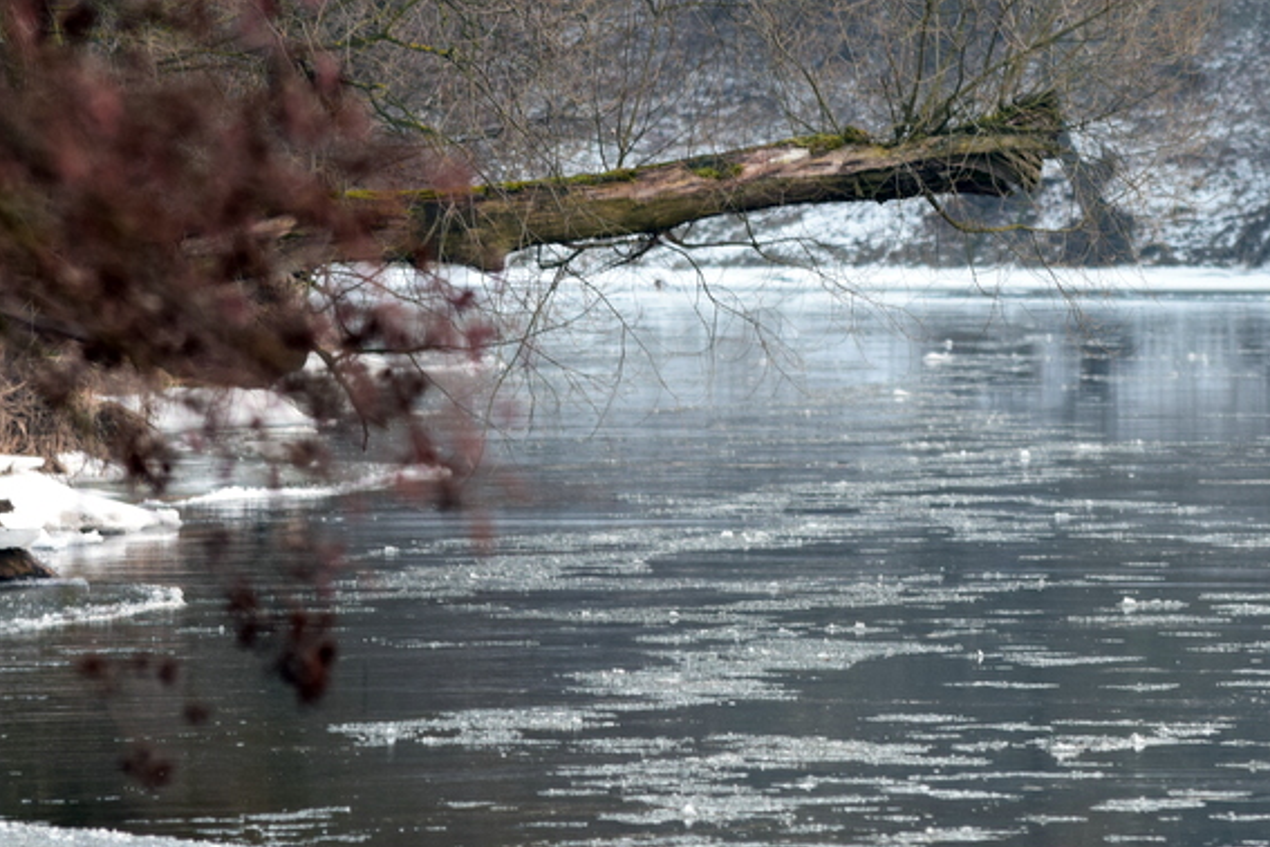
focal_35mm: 413
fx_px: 14558
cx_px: 614
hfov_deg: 5.0
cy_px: 327
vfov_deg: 3.3
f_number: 7.1
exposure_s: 1/30
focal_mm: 195
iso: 450
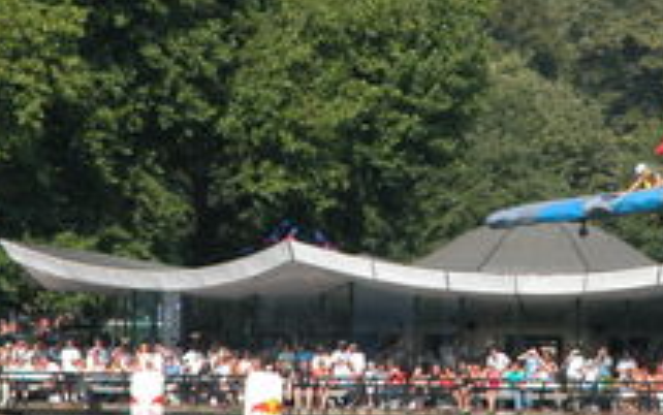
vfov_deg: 2.5
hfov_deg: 4.0
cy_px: 186
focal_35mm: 526
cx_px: 477
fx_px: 9509
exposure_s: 1/221
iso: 100
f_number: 6.6
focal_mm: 67.7
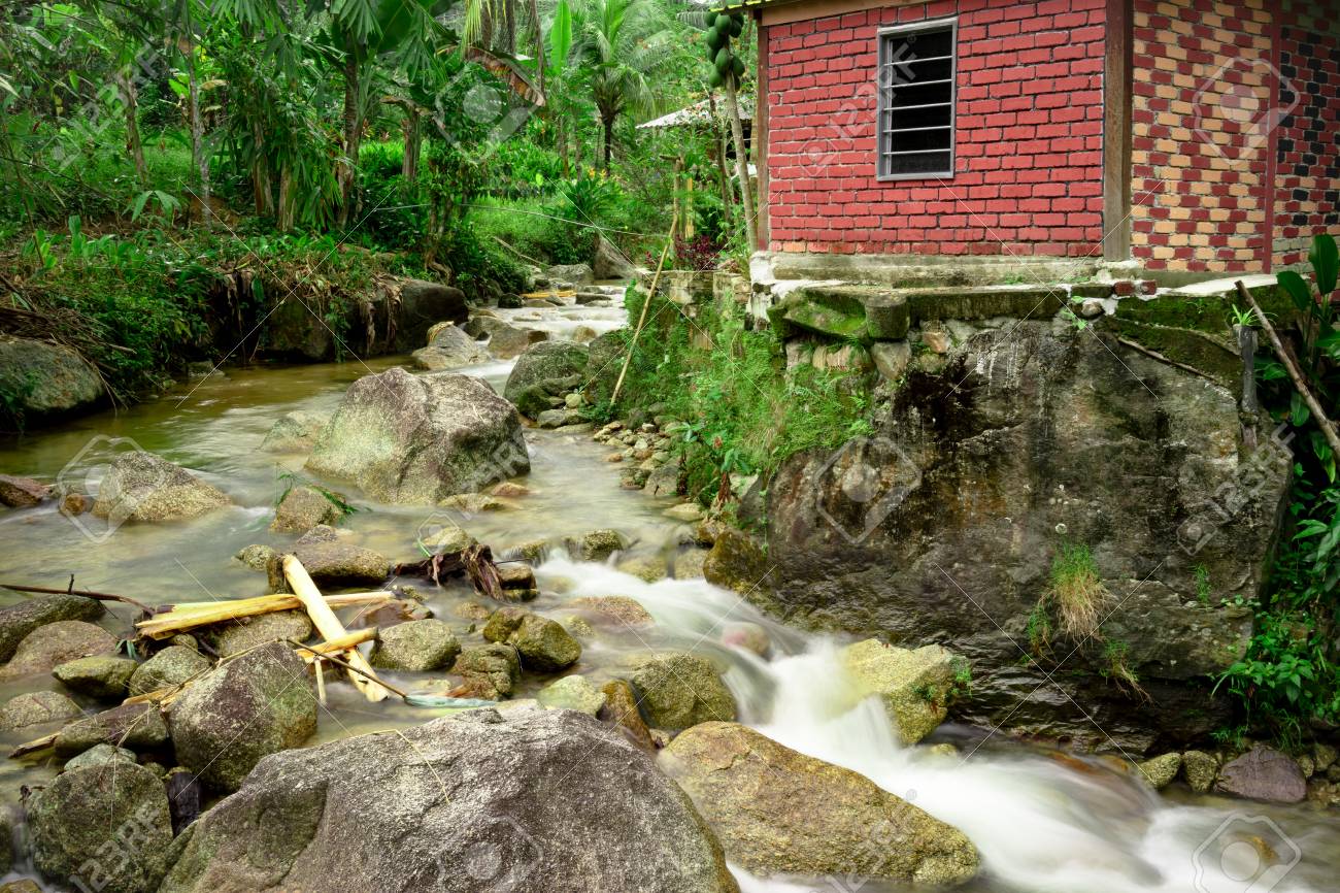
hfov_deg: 54.4
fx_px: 1302
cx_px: 670
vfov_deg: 37.8
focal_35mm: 35
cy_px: 446
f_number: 16
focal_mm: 35
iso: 100
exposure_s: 1/2
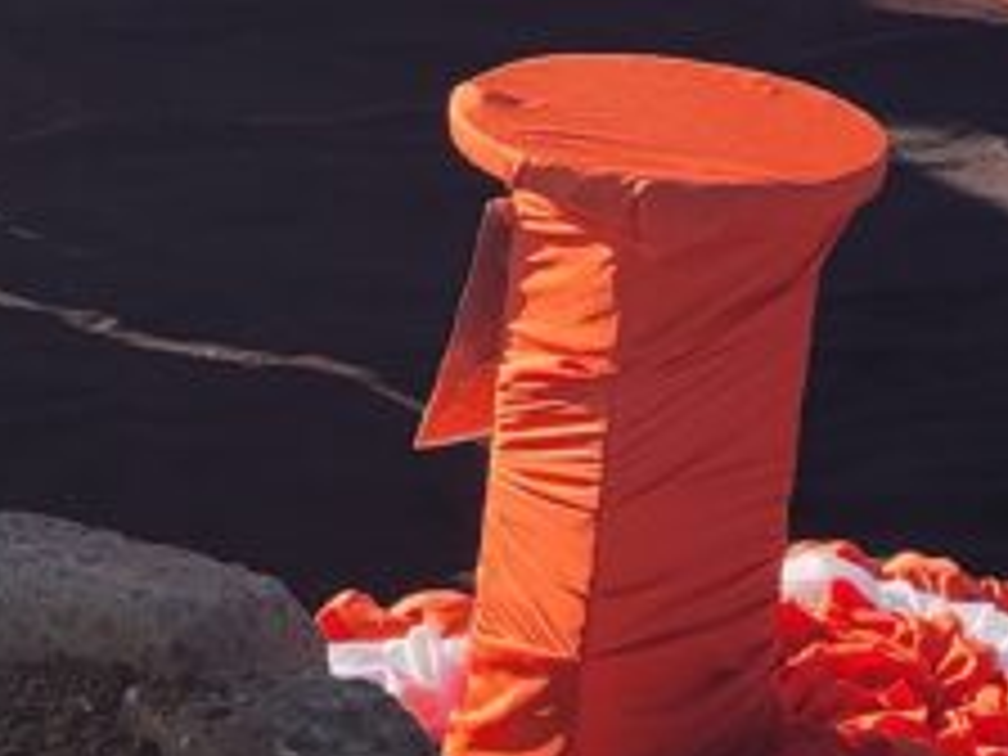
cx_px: 621
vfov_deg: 8.8
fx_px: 4601
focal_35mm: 158
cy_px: -801
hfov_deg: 12.5
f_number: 1.8
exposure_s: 1/1361
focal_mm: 6.4
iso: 12
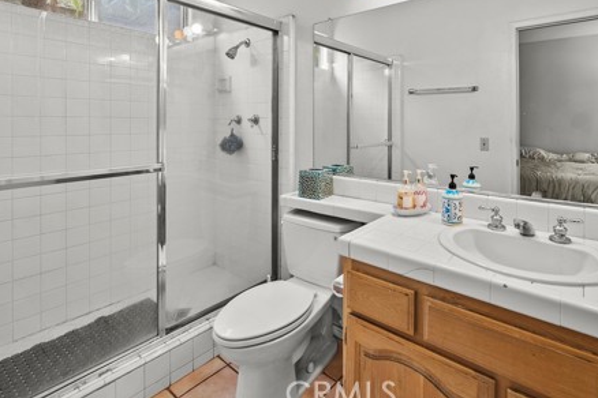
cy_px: 122
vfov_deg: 62.4
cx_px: 345
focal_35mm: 19
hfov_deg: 86.3
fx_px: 316
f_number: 9
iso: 250
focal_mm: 13
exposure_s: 1/2
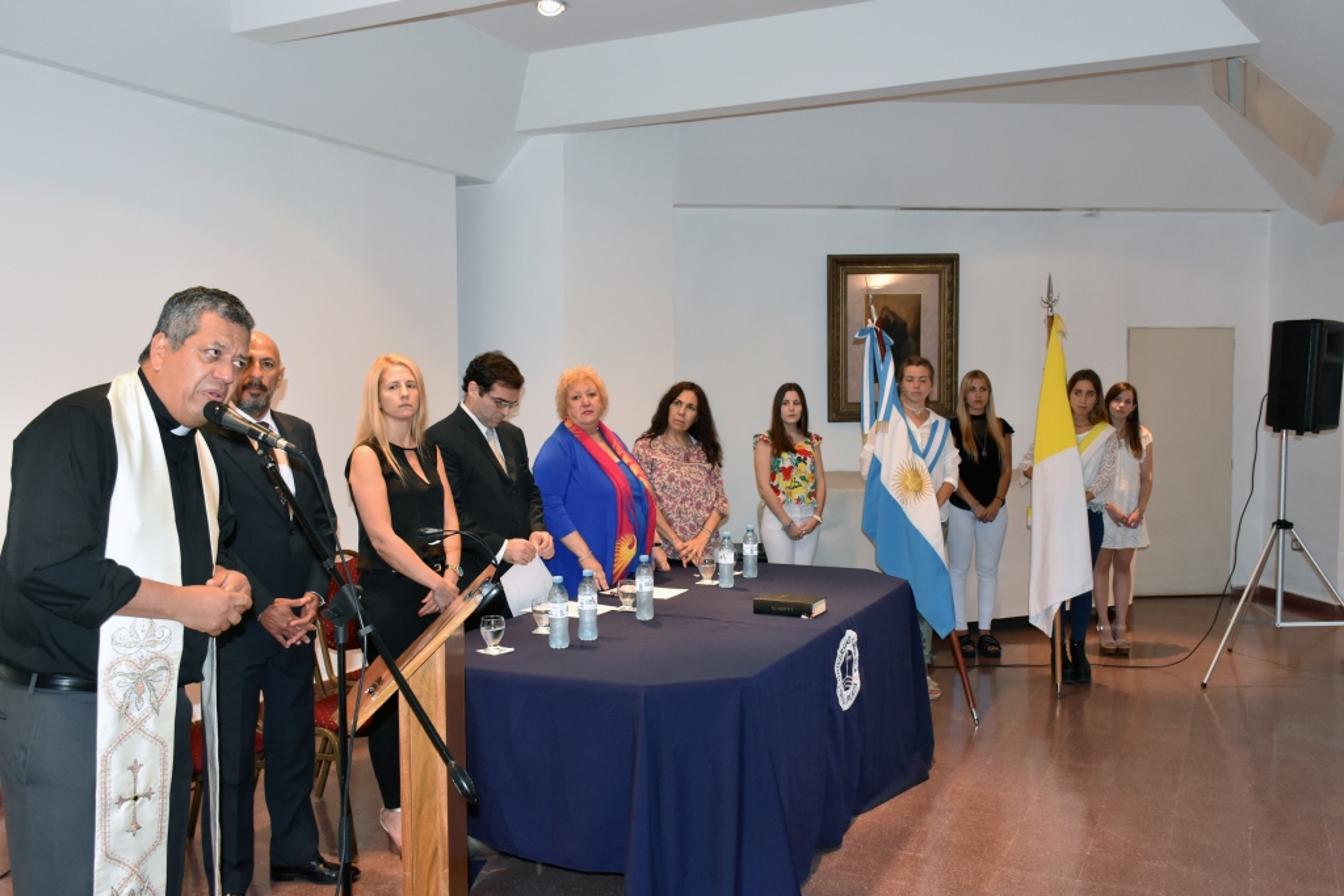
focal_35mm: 33
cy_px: 448
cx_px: 672
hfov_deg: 57.2
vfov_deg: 40.0
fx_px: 1232
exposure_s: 1/60
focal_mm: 22
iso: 1600
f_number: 5.6
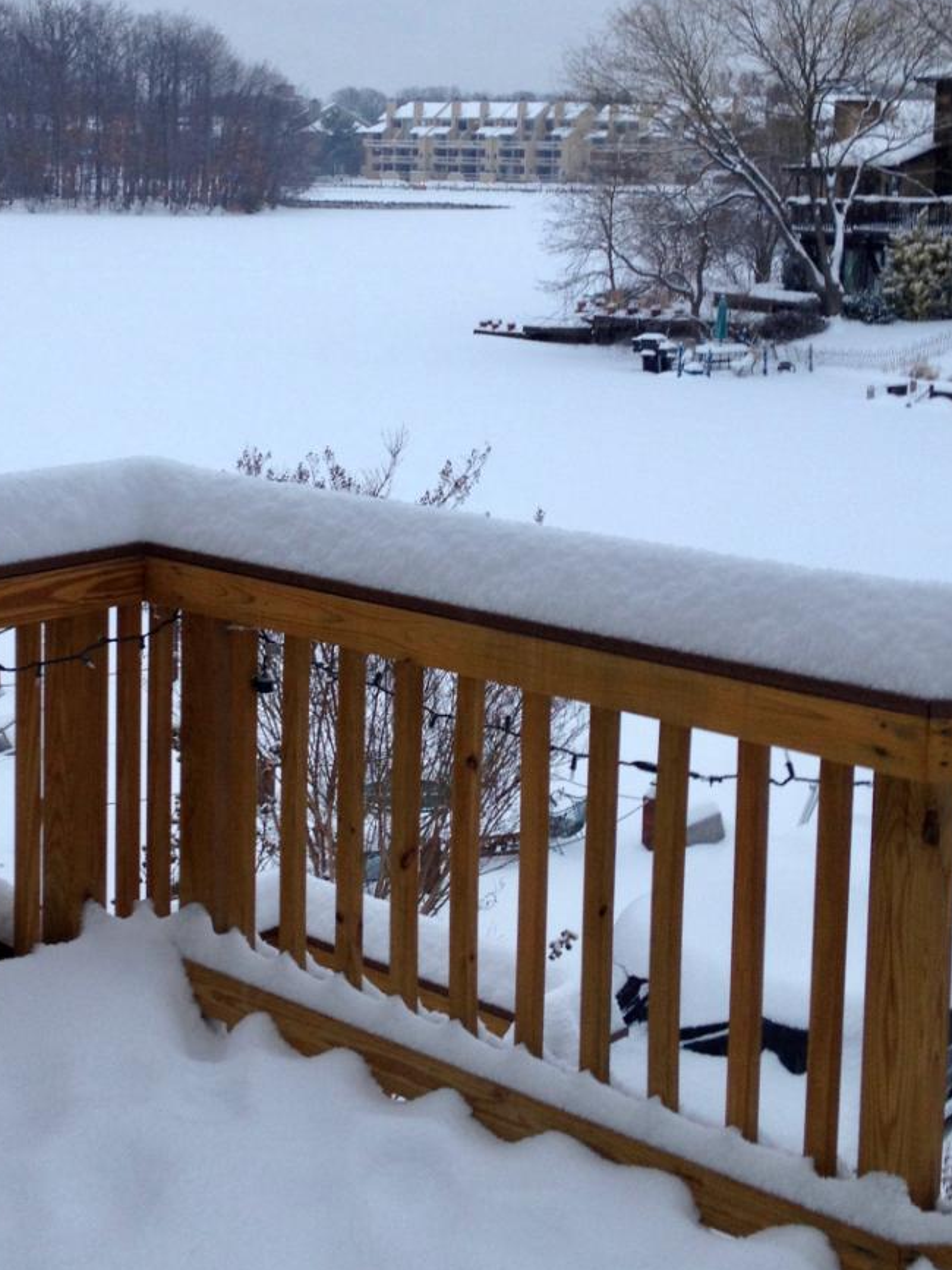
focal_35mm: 62
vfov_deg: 30.9
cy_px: 409
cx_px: 332
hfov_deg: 23.6
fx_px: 2274
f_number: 2.4
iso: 50
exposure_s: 1/40
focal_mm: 4.28
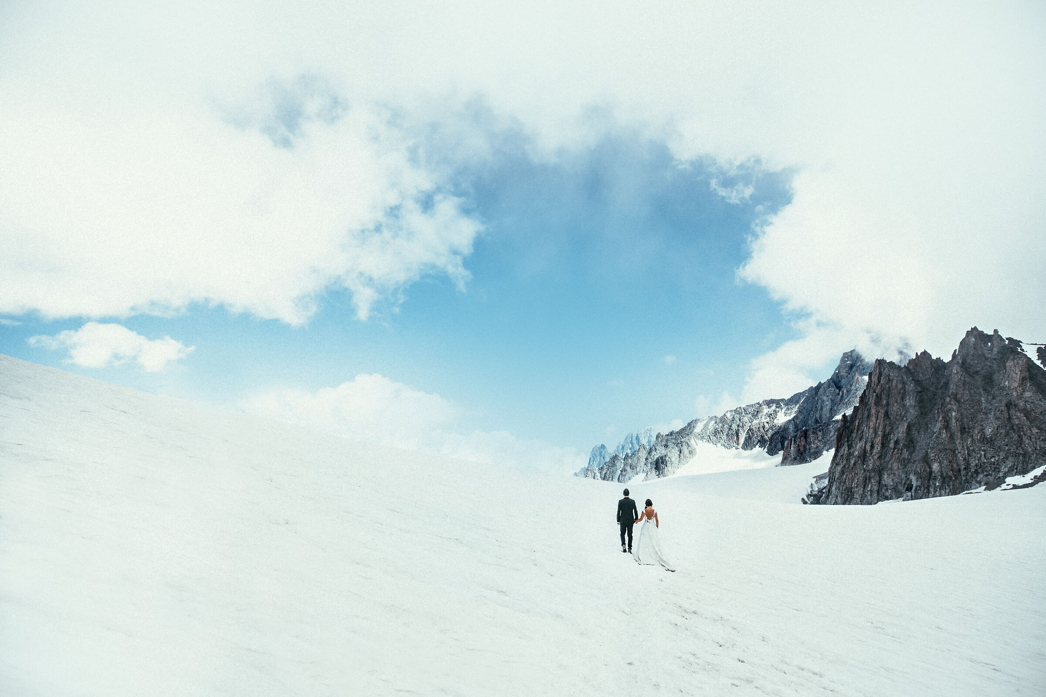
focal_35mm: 16
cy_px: 348
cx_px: 523
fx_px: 465
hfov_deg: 96.7
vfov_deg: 73.7
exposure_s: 1/2500
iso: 250
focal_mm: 16
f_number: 5
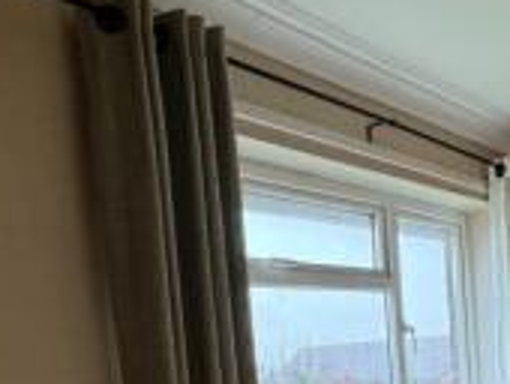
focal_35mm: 48
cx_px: 404
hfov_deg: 38.2
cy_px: 400
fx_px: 708
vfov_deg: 28.2
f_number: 2.2
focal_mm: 2.22
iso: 320
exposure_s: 1/77
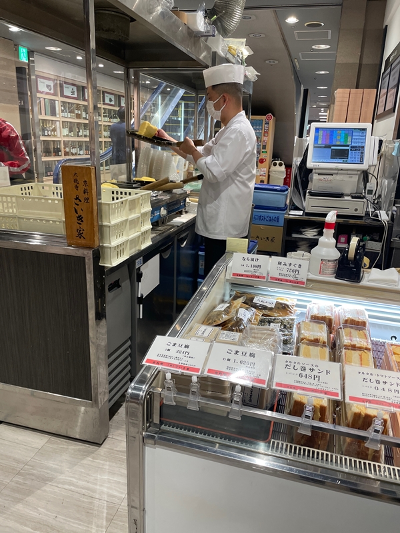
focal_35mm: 26
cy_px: 266
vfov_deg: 67.3
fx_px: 401
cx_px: 200
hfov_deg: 53.1
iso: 125
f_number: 1.6
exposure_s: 1/120
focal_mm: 4.2
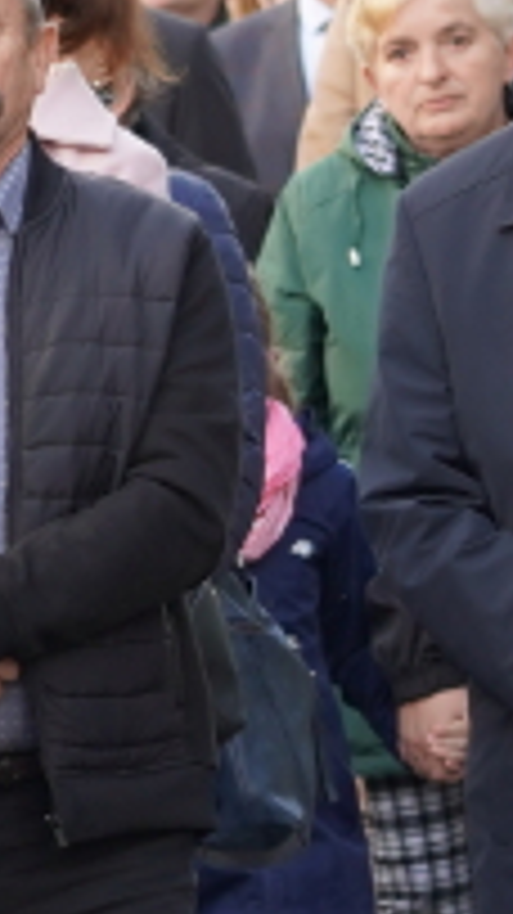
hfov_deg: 1.7
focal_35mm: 705
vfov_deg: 3.1
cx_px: 652
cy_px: 655
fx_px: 17070
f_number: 4
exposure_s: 1/160
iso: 320
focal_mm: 105
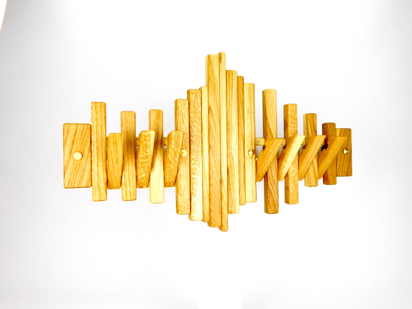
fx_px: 333
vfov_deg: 49.7
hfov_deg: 63.4
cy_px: 154
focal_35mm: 28
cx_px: 206
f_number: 3.2
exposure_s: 1/320
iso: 125
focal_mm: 4.9
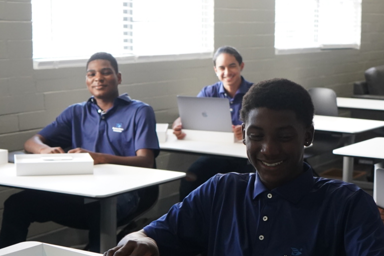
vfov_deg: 17.5
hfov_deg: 25.7
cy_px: 160
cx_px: 282
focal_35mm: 78
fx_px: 832
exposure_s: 1/125
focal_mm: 37
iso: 2500
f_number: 4
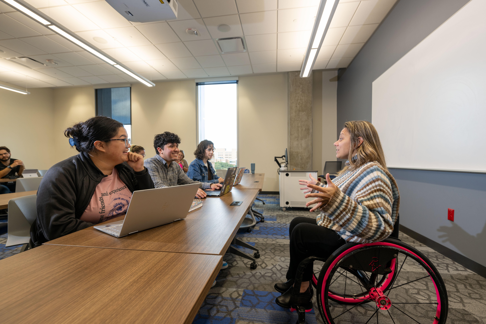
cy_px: 162
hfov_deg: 96.7
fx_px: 216
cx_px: 243
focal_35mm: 16
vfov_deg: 73.7
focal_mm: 16
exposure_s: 1/60
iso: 320
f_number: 5.6
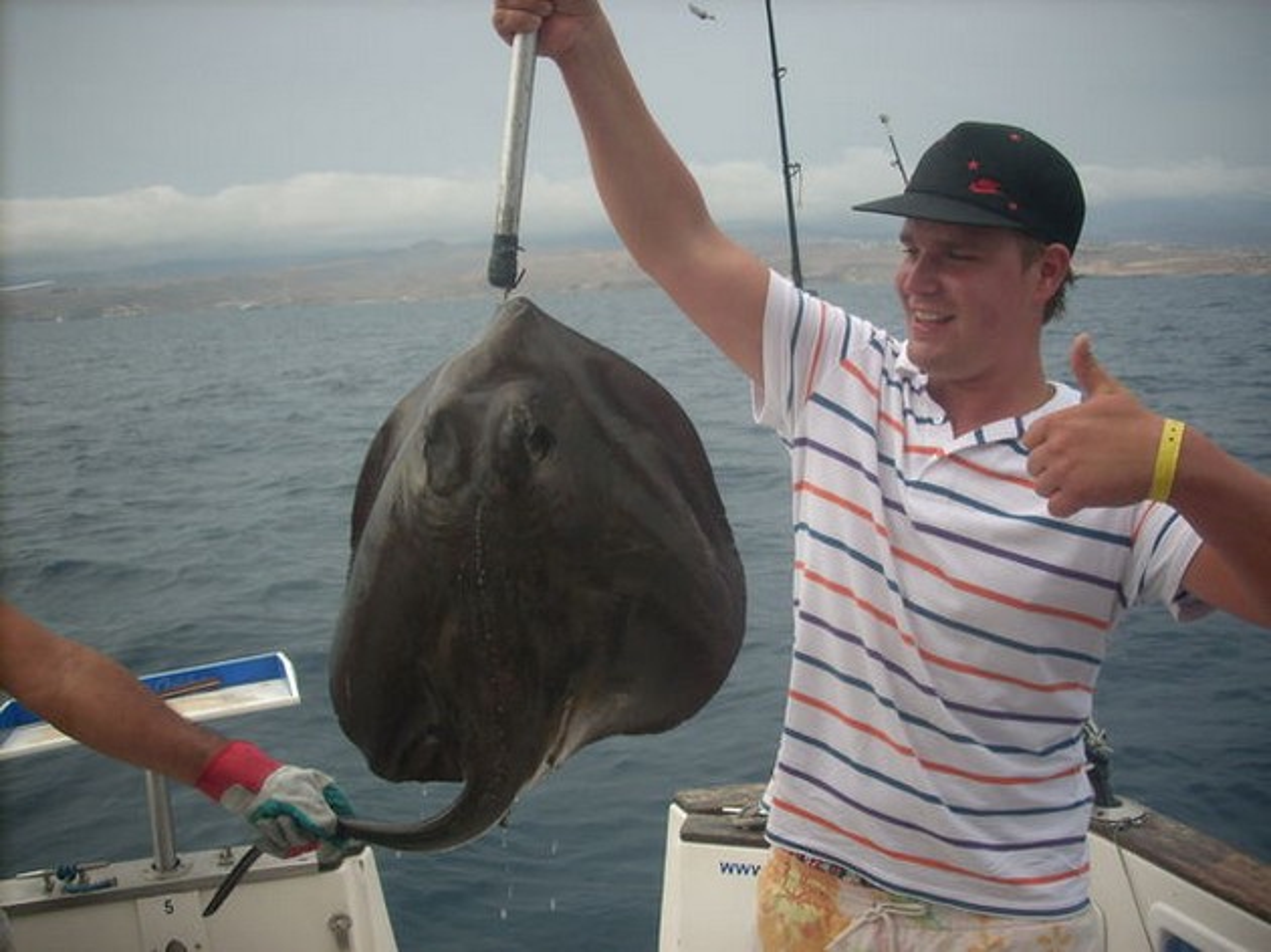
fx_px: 1358
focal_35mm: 37
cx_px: 636
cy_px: 476
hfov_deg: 50.2
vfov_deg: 38.6
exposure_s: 1/162
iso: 64
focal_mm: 6.2
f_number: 2.8
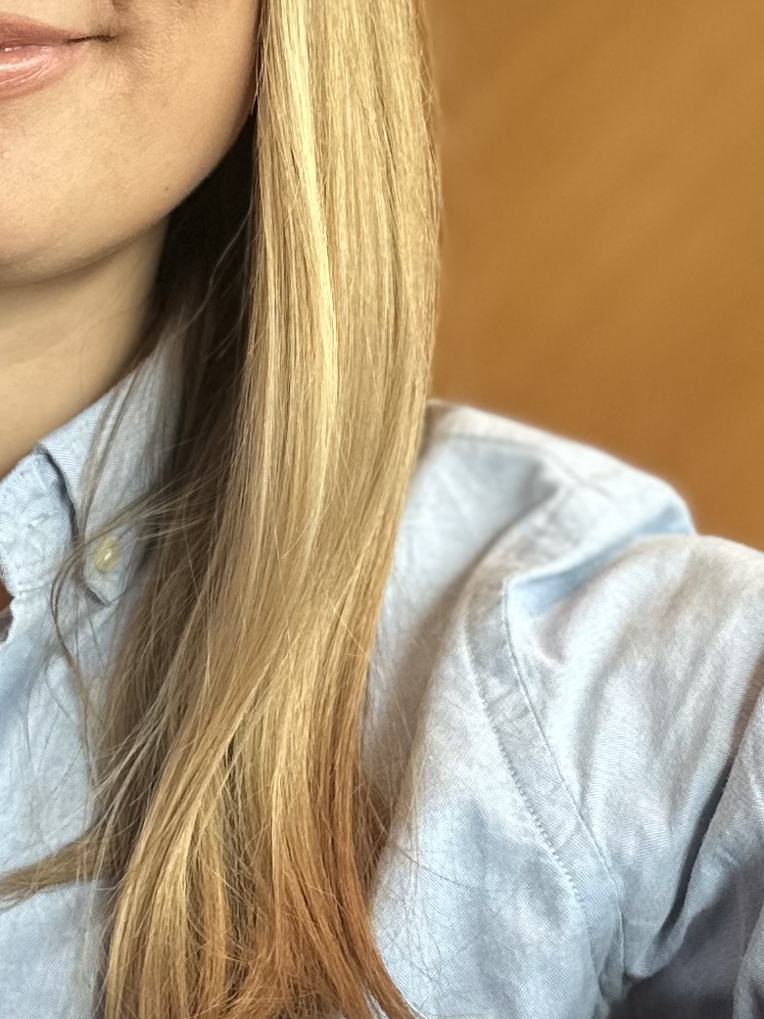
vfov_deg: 21.1
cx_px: 162
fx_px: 2738
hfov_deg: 15.8
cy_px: 485
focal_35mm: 93
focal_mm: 6.86
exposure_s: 1/50
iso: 125
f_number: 1.78
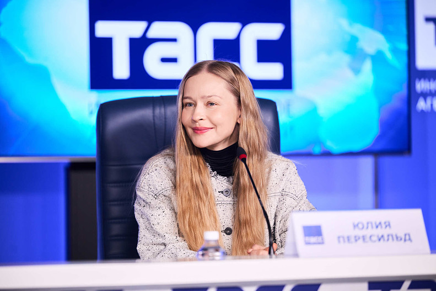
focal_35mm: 155
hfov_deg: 13.3
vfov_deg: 8.9
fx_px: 1877
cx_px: 218
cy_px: 146
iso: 1250
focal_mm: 155
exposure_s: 1/320
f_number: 2.8
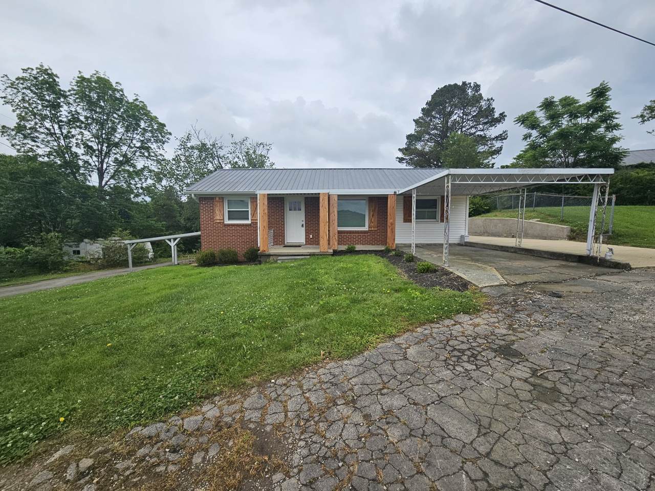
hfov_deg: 106.2
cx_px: 328
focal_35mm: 13
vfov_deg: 89.9
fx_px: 246
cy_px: 246
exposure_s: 1/1468
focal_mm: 2.2
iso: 50
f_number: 2.2
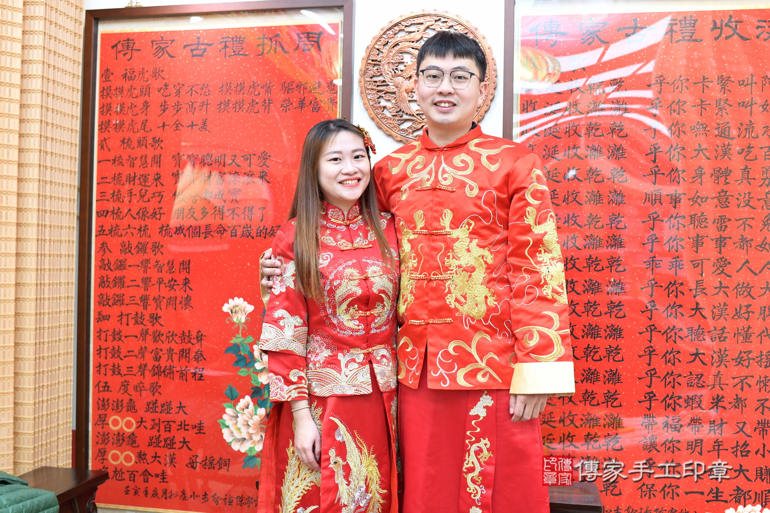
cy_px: 256
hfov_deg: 54.4
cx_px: 385
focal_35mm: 35
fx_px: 749
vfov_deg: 37.9
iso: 1000
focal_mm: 35
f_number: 4.5
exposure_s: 1/200
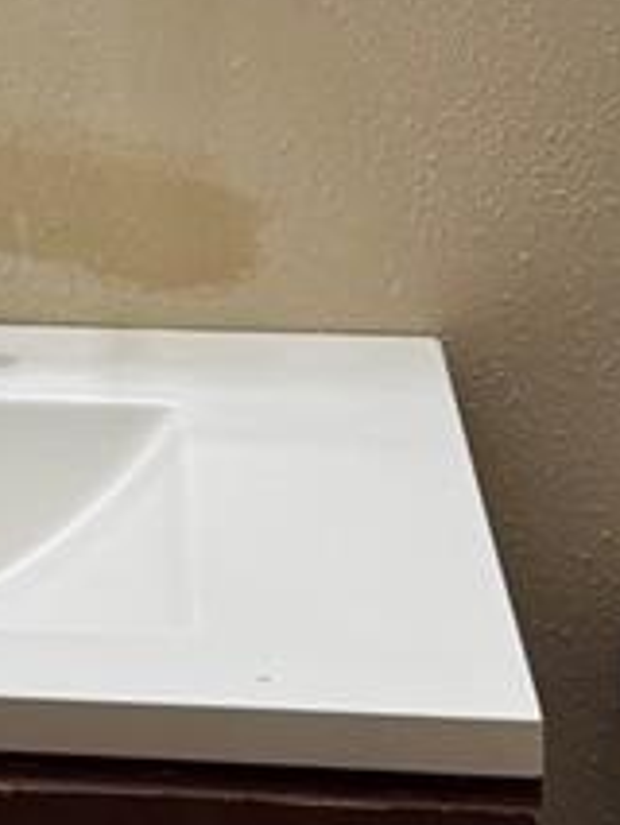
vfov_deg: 14.4
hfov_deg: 10.7
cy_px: 0
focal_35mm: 135
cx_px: -202
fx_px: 3221
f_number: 1.78
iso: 125
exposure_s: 1/120
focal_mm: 6.76
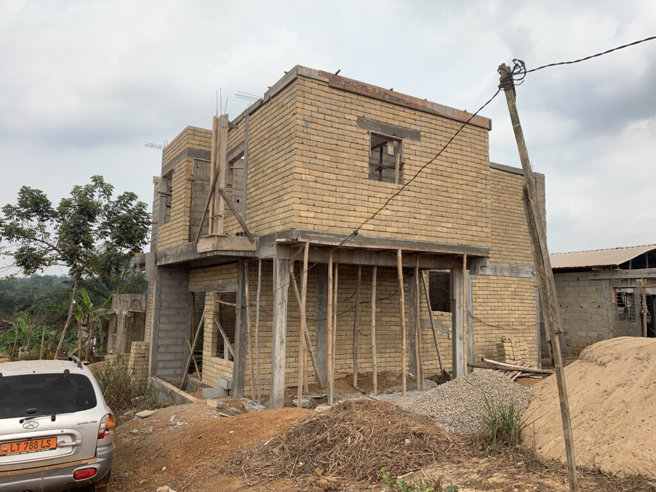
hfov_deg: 67.3
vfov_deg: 53.1
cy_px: 246
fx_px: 493
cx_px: 328
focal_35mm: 26
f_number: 1.8
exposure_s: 1/594
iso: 25
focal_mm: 4.25
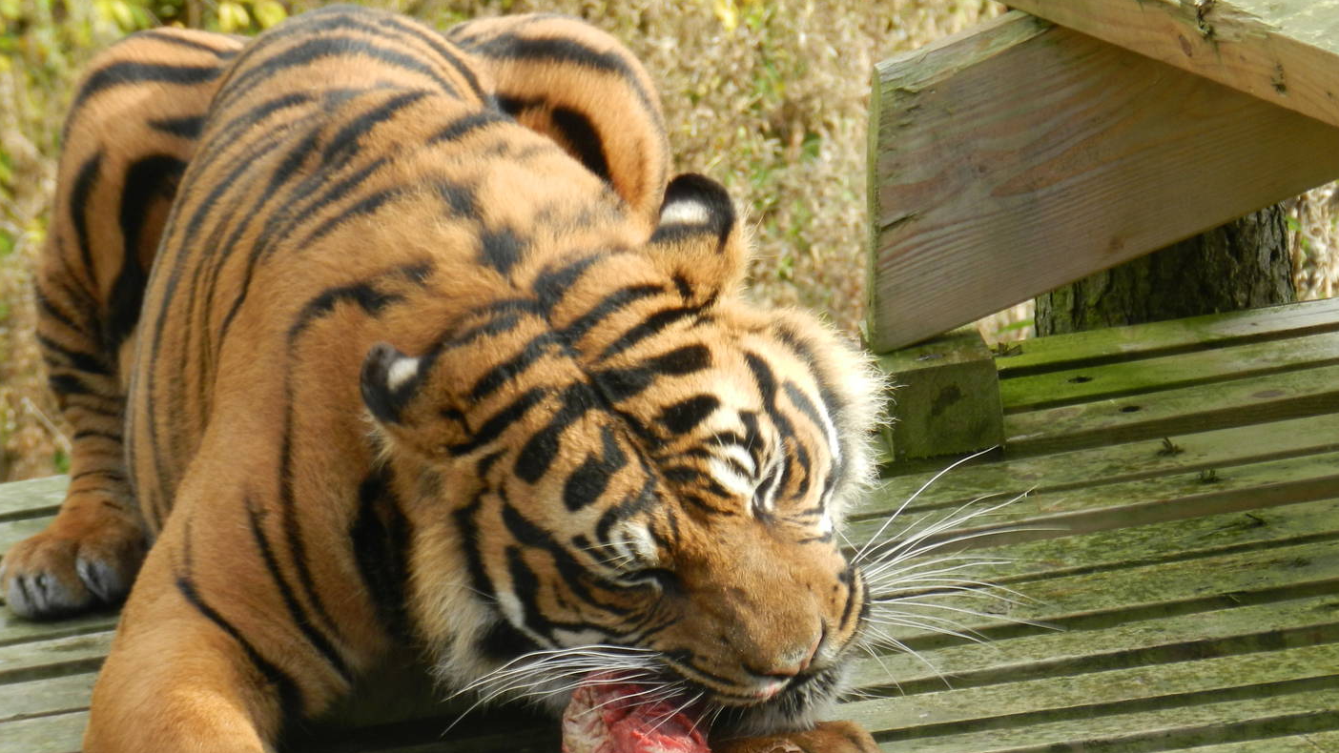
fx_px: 14984
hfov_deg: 5.1
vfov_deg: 2.9
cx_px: 614
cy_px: 398
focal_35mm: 422
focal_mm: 60.5
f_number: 5.5
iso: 160
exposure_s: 1/100
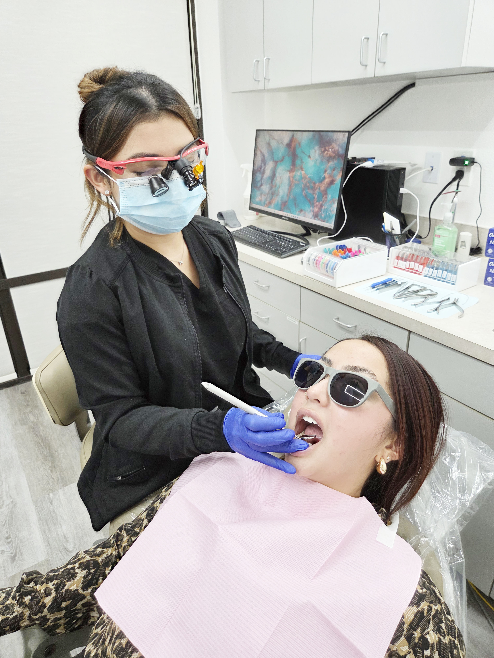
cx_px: 247
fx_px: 438
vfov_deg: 73.9
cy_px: 329
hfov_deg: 58.9
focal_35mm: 23
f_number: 1.8
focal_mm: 5.4
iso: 160
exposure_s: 1/120
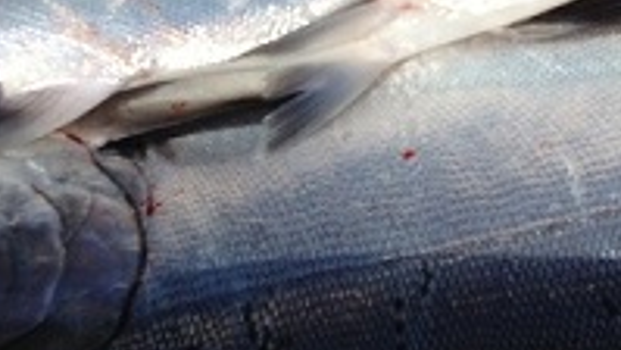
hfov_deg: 18.6
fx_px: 1894
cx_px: 371
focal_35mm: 115
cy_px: -31
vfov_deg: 10.4
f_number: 2.4
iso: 50
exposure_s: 1/3460
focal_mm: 4.28
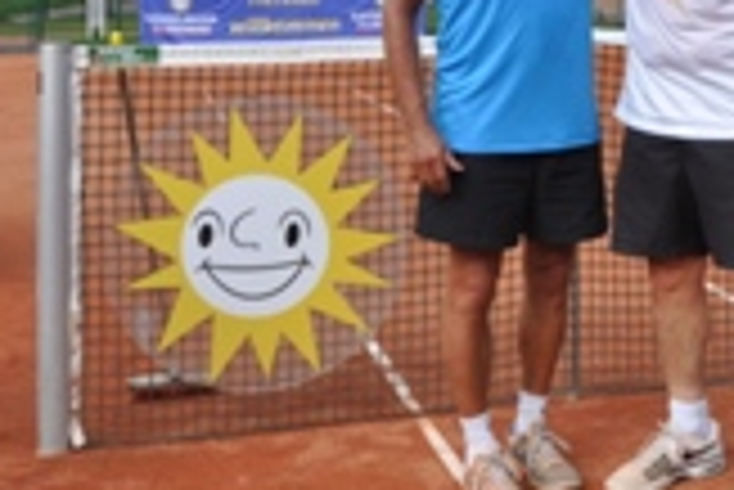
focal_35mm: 74
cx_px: 779
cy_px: -49
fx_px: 1510
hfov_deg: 25.6
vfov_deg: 17.8
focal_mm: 18
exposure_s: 1/320
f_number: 9
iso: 200
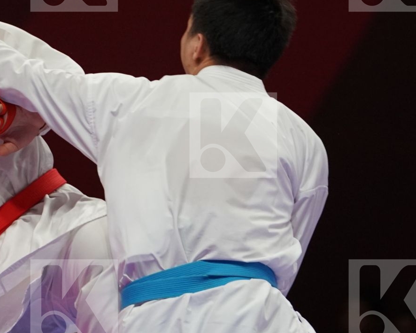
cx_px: 74
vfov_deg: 2.3
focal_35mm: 669
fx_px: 8238
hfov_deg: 2.9
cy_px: 135
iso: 2500
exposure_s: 1/1000
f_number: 4
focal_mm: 234
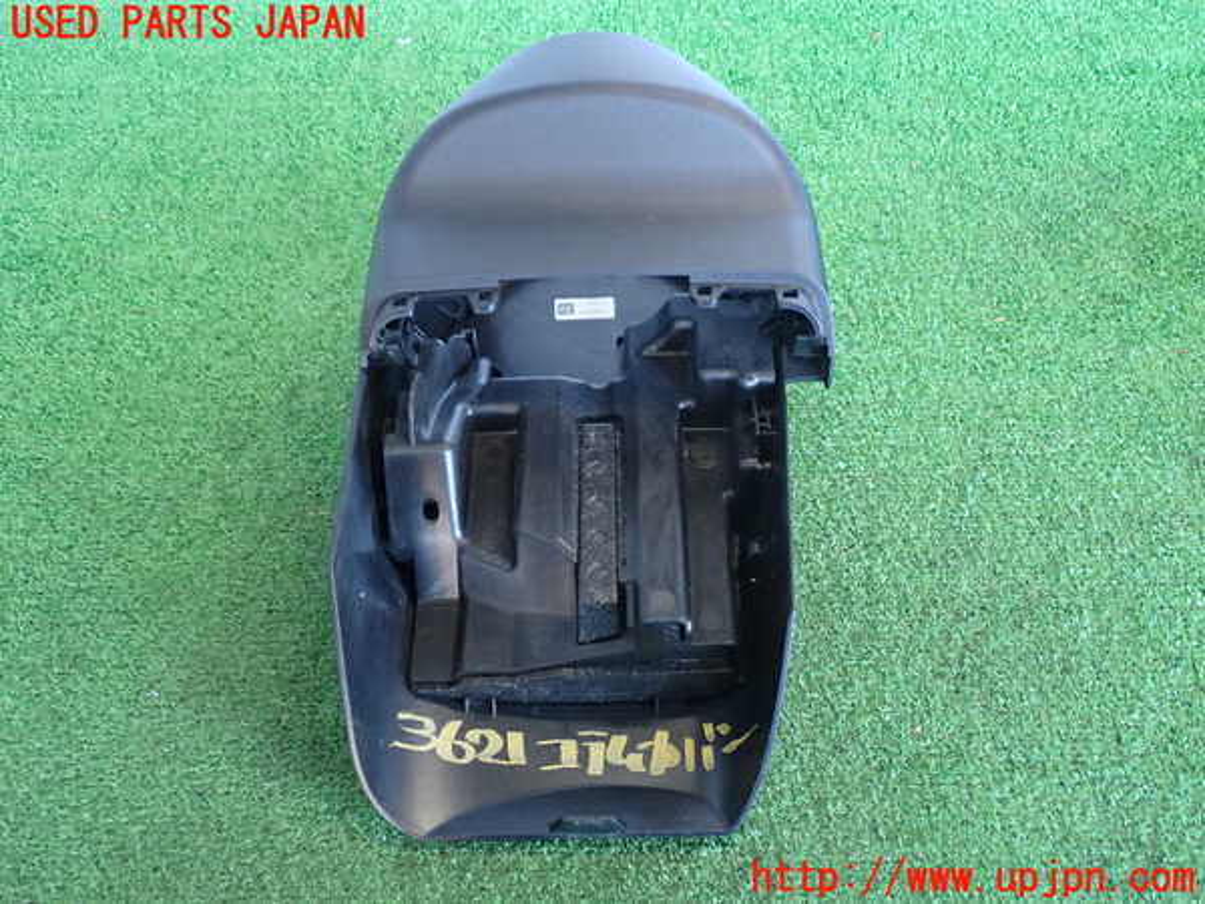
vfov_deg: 39.7
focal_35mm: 36
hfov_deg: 51.4
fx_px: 1253
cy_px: 452
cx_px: 602
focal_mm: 6.37
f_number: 2.5
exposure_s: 1/40
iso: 400
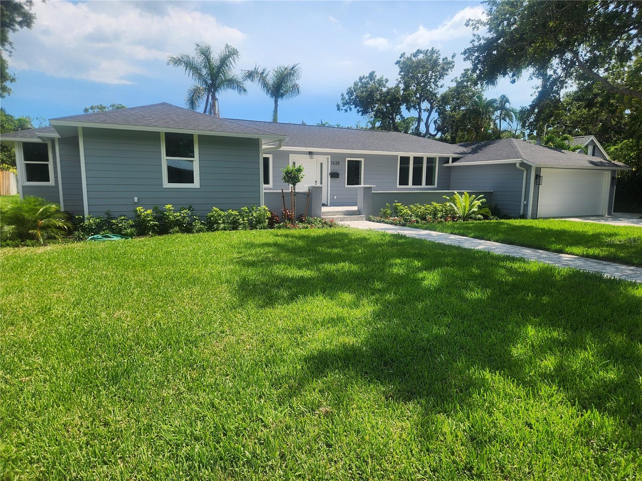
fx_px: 427
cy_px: 240
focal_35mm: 23
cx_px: 321
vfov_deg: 58.9
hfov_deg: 73.9
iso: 20
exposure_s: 1/1461
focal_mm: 5.4
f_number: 1.8
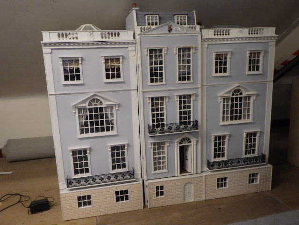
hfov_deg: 63.4
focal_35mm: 28
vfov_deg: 49.7
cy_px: 112
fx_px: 242
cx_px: 150
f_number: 3.5
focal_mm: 5
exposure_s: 1/45
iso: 320
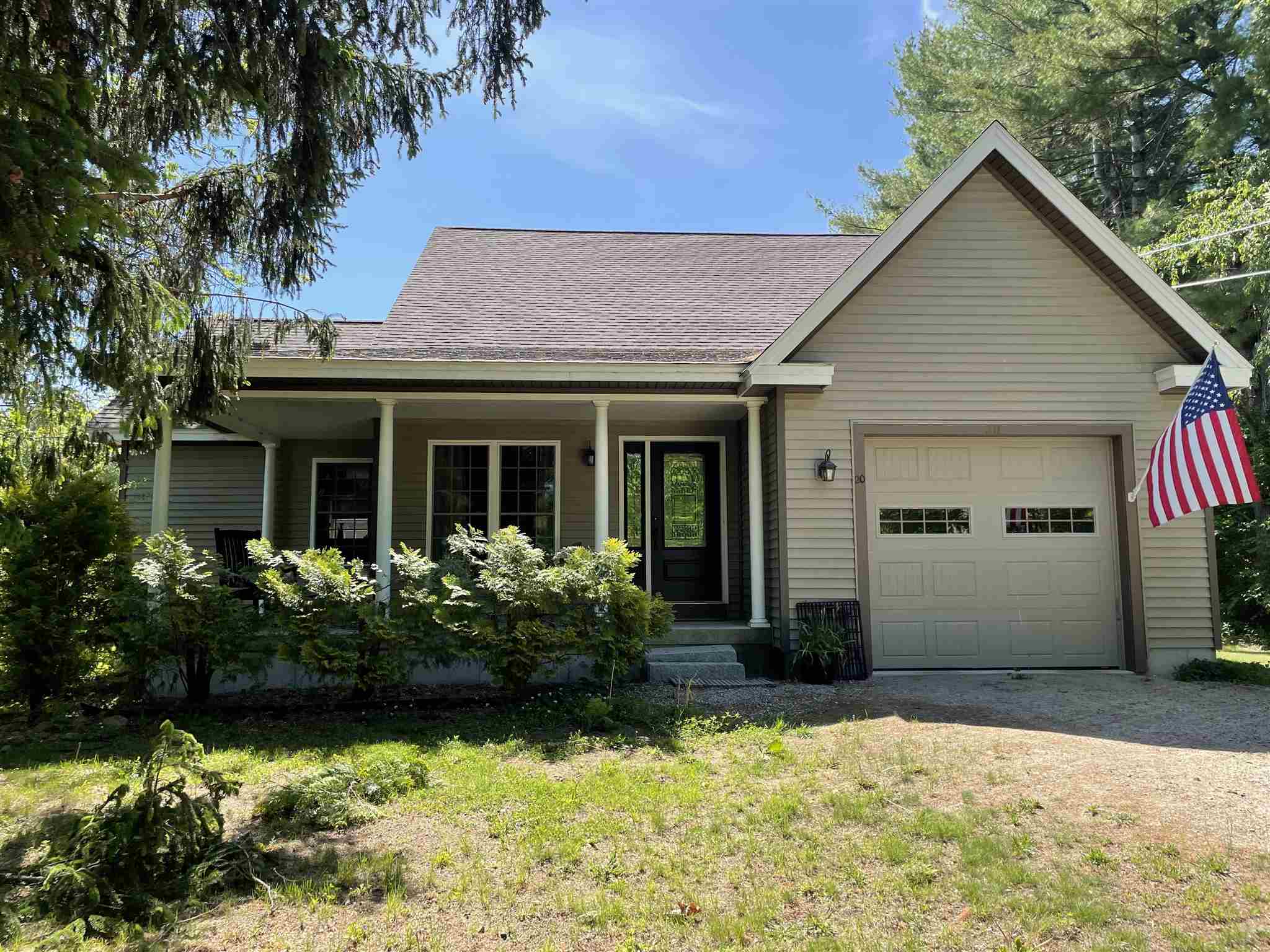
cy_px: 476
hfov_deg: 67.3
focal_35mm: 26
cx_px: 635
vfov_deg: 53.1
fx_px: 954
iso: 32
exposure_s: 1/1233
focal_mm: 4.2
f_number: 1.6
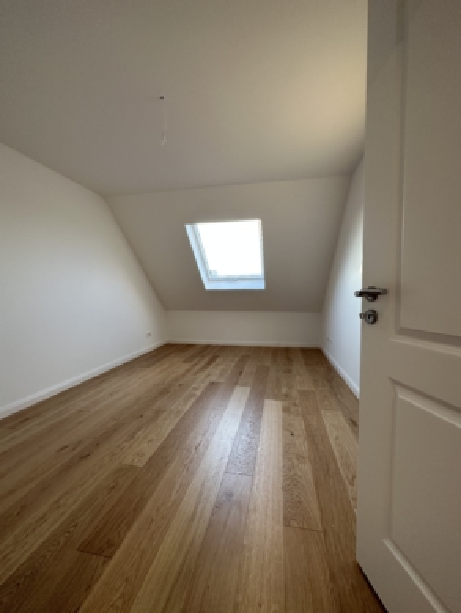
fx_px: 248
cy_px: 306
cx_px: 230
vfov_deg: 102.0
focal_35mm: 14
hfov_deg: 85.7
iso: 160
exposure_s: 1/99
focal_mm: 2.22
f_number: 2.2
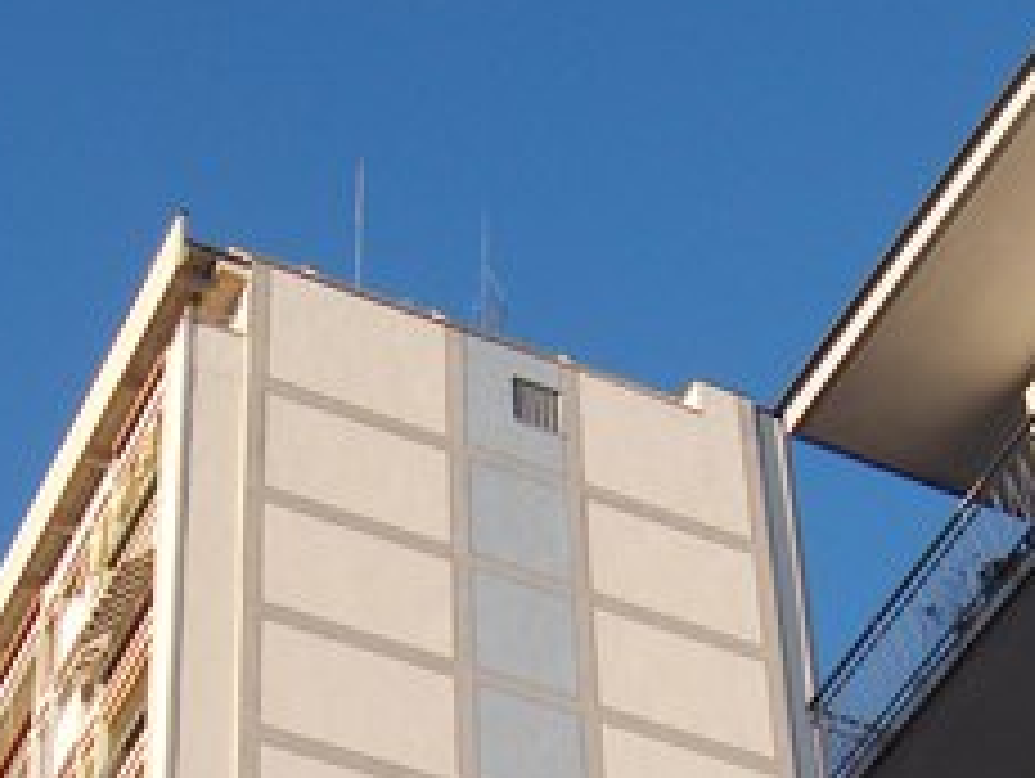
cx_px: 585
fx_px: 3233
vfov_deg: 13.2
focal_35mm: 108
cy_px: 1021
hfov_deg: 18.2
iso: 50
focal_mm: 8
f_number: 4.8
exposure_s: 1/376
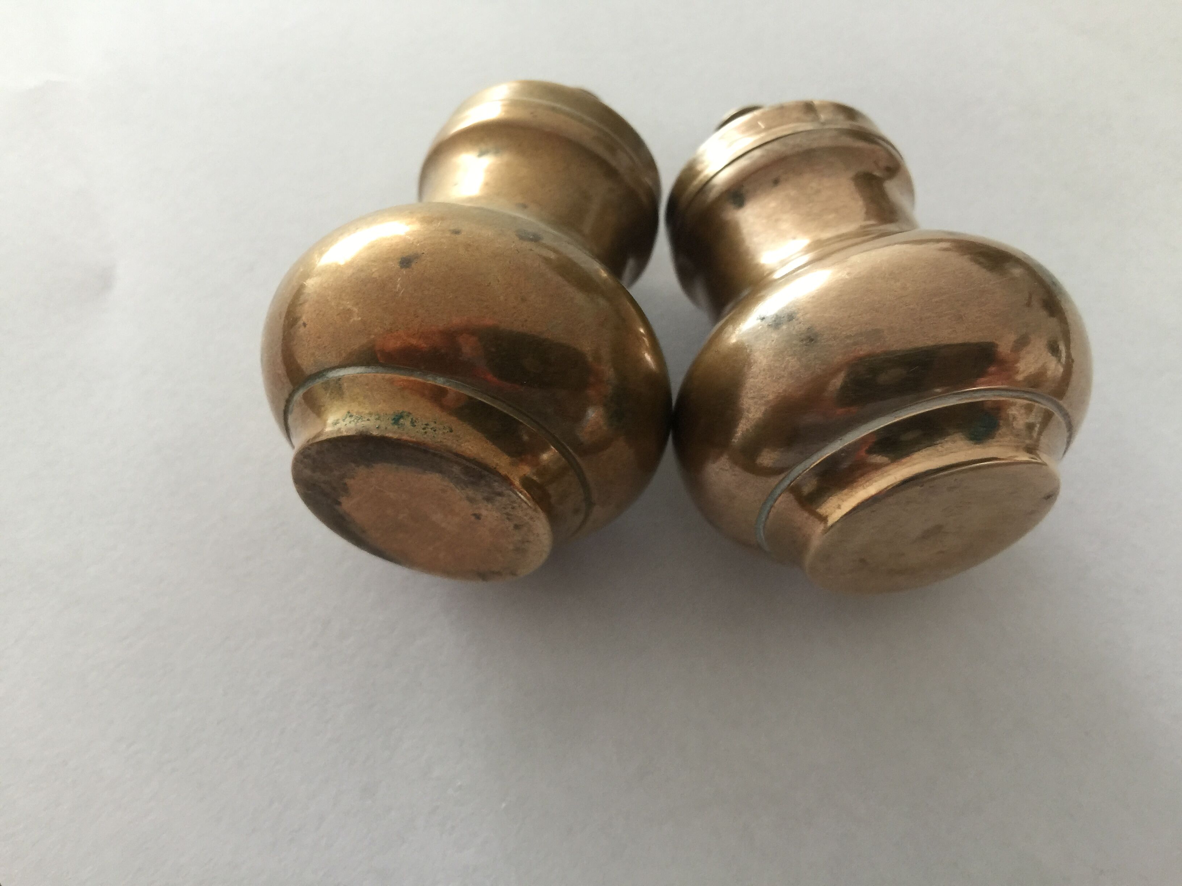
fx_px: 990
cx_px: 591
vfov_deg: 48.2
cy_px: 443
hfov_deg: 61.7
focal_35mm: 29
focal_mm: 4.15
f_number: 2.2
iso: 64
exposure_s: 1/17
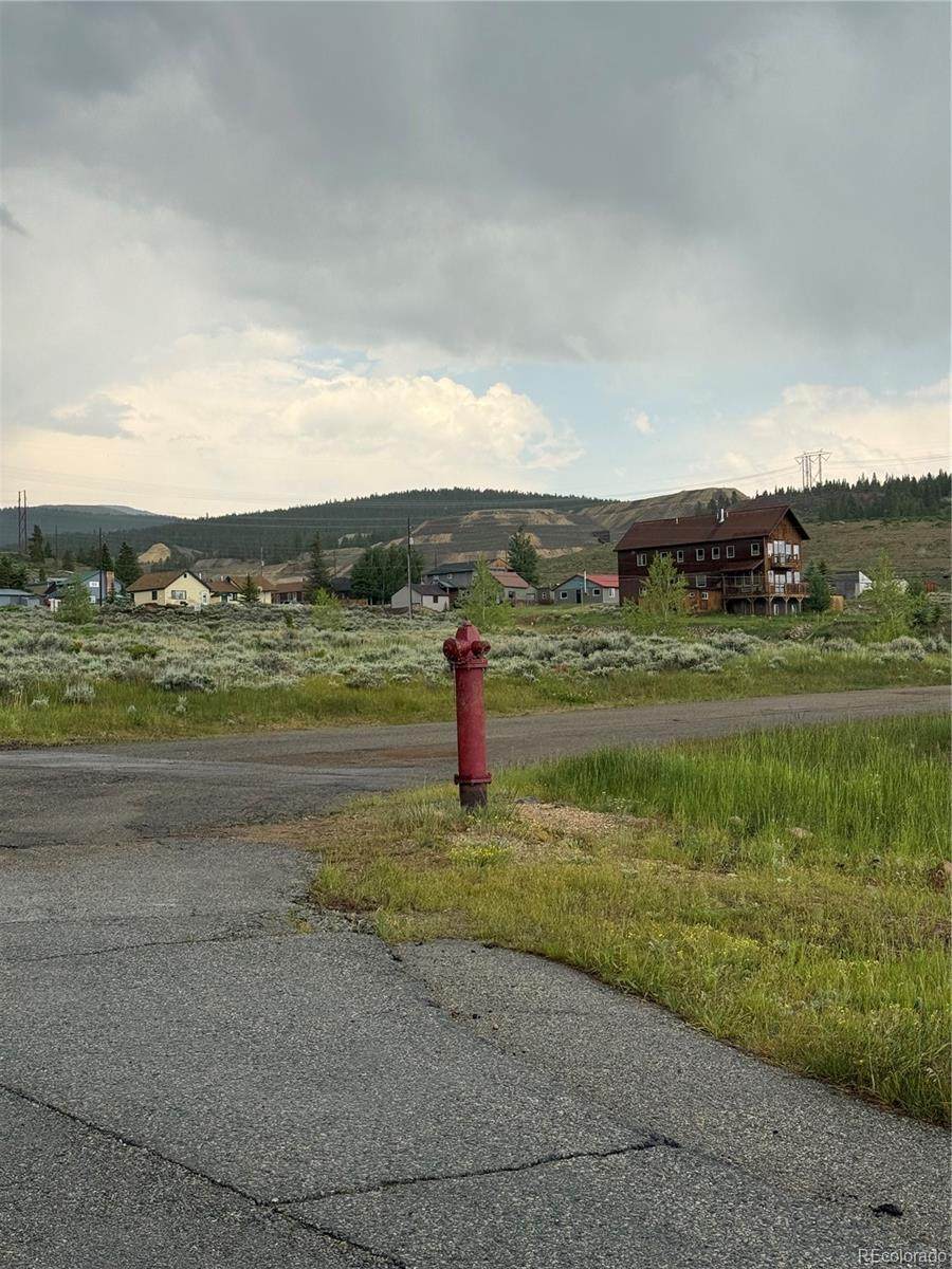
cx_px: 476
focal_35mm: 48
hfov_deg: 30.3
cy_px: 634
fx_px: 1760
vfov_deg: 39.7
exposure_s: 1/2273
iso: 64
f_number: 1.78
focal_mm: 6.76
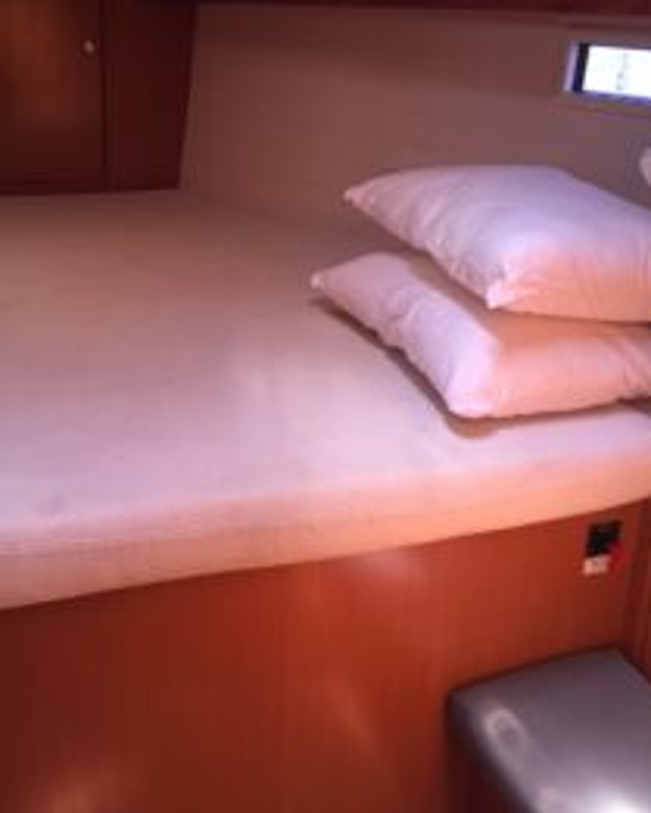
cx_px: 260
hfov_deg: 39.0
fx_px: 915
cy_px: 287
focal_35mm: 38
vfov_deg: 47.3
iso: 125
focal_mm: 4.15
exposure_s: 1/33
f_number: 2.2
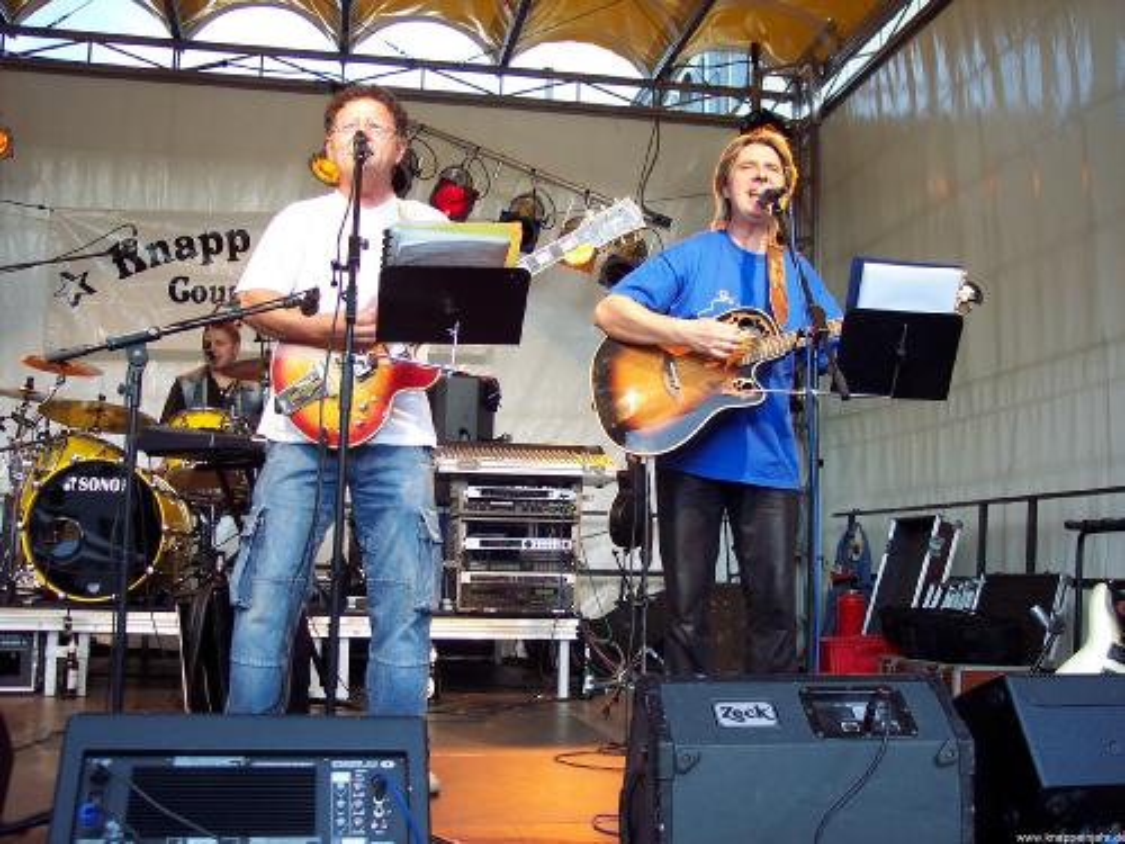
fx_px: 1267
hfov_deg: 47.9
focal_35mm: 39
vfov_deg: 36.8
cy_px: 422
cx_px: 562
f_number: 2.8
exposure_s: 1/90
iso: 100
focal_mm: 8
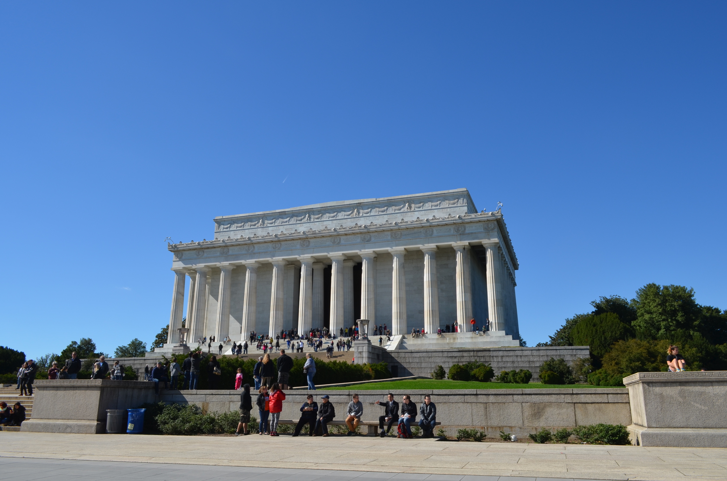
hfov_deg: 67.5
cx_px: 364
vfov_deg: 47.7
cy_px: 240
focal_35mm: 27
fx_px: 544
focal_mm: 18
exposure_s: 1/250
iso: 100
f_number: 8
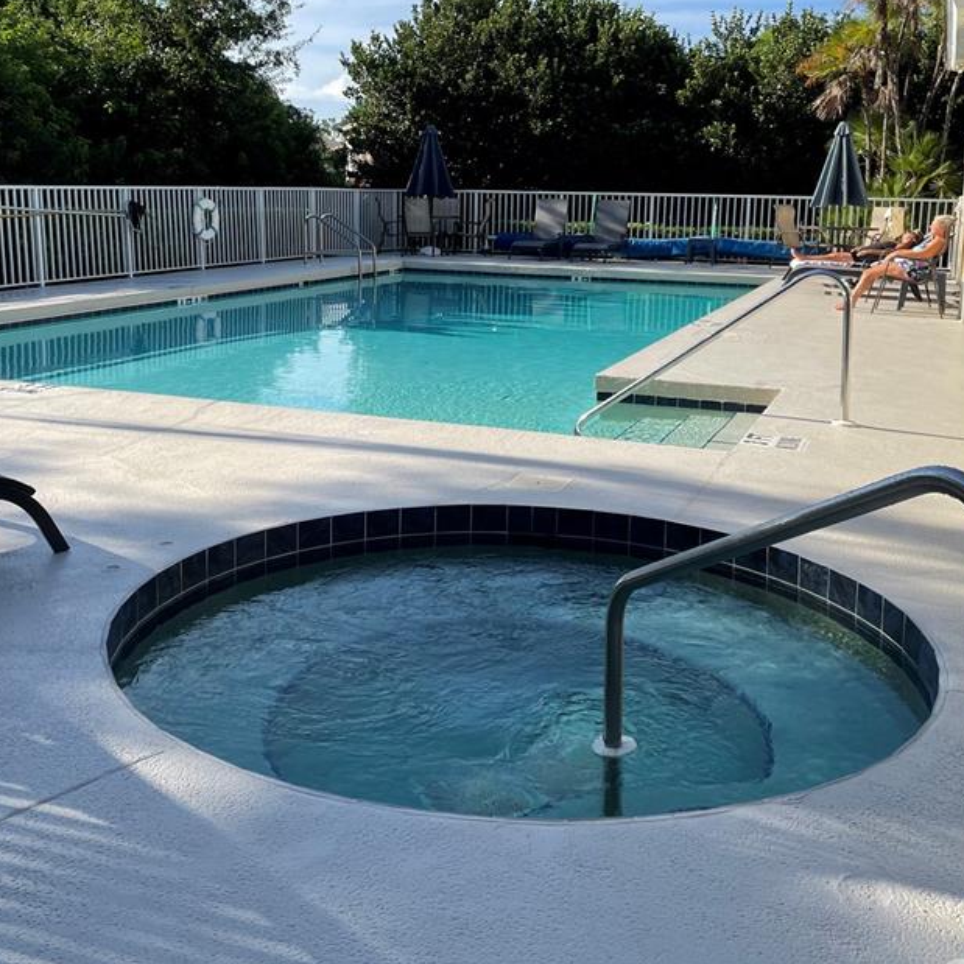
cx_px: 463
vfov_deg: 43.7
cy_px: 394
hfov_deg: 43.8
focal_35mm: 38
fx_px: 1197
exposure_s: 1/2257
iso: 32
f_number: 1.6
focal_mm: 4.2
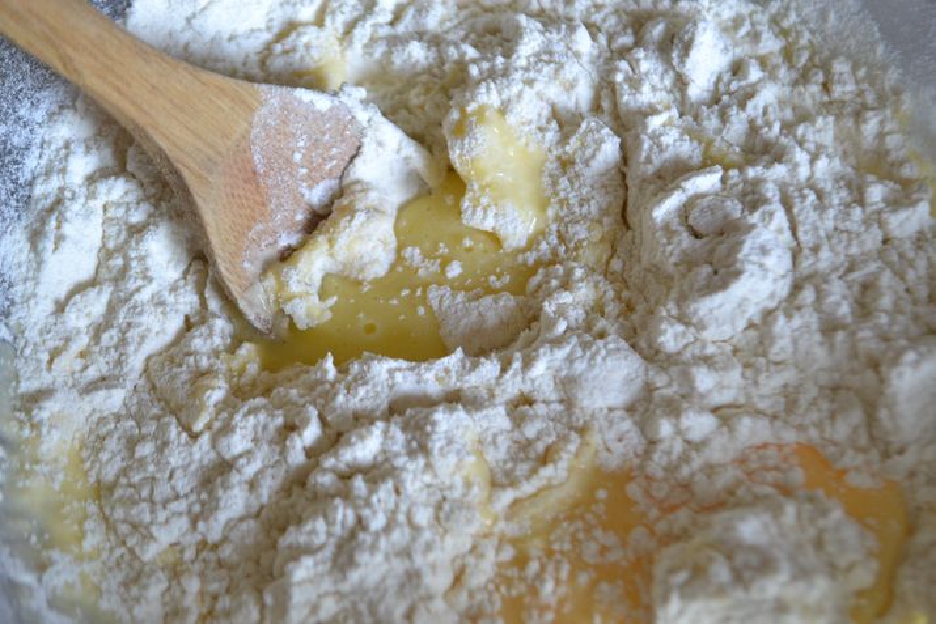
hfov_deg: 33.4
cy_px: 312
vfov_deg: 22.6
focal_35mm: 60
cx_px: 468
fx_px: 1560
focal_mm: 40
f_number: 5.3
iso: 800
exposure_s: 1/30
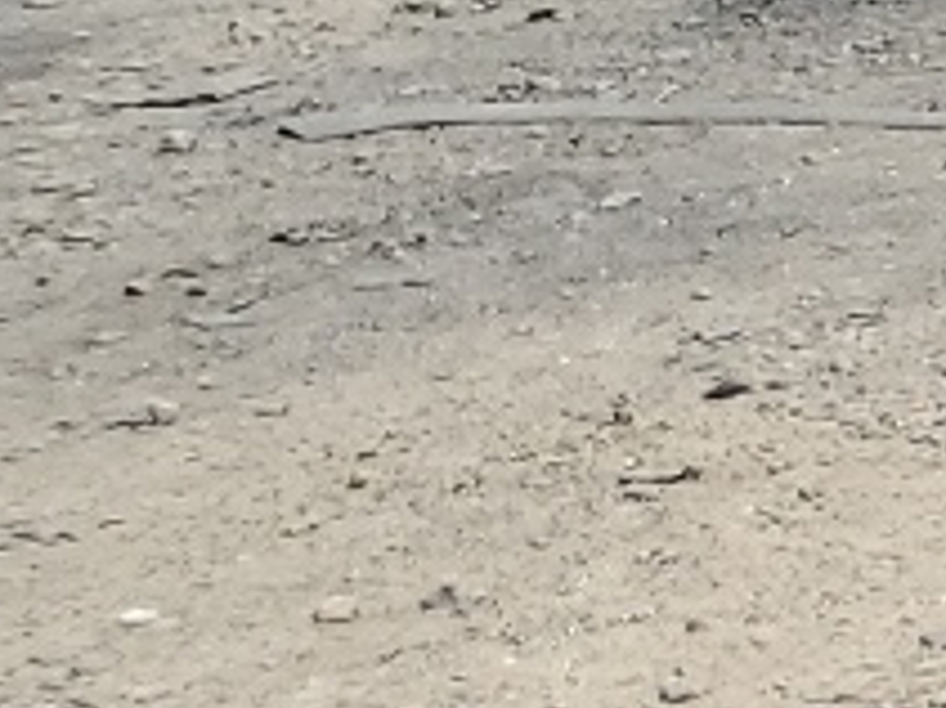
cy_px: 4
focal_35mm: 197
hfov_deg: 7.8
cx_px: 3349
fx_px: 5381
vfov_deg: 7.5
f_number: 1.5
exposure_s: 1/3333
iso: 50
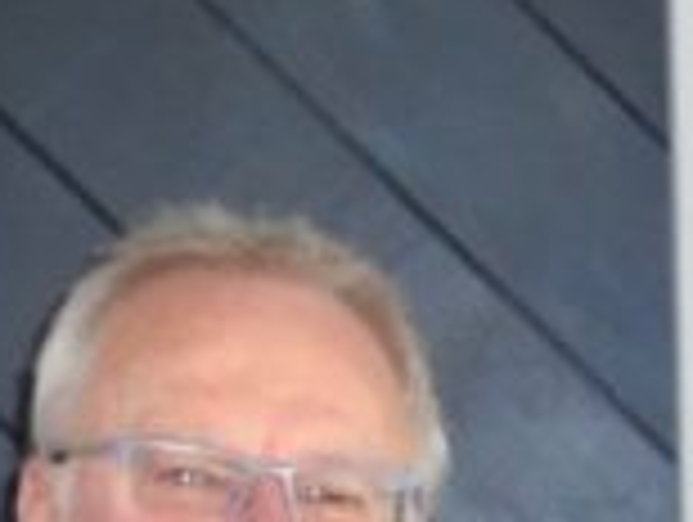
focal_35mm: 164
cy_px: 1035
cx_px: 932
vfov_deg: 8.6
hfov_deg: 11.7
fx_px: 3288
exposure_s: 1/50
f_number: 4.2
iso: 400
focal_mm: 6.9
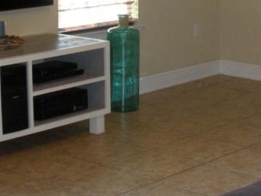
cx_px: 242
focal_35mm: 105
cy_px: 36
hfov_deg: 18.4
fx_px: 791
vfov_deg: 14.0
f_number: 3.5
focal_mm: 6.3
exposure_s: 1/30
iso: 343
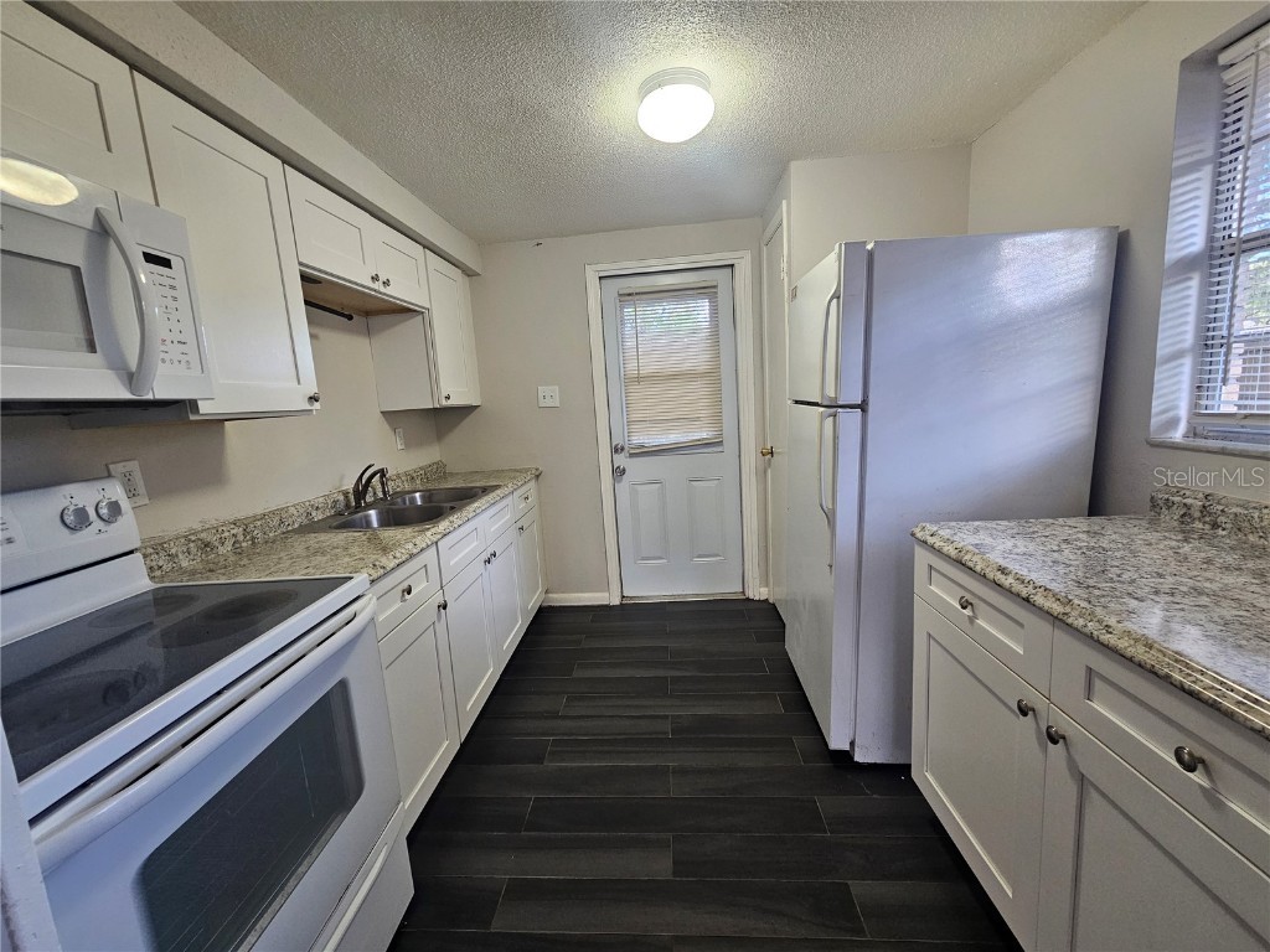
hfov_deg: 106.2
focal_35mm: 13
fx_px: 477
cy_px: 476
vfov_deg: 89.9
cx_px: 635
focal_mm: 2.2
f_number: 2.2
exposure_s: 1/60
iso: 200
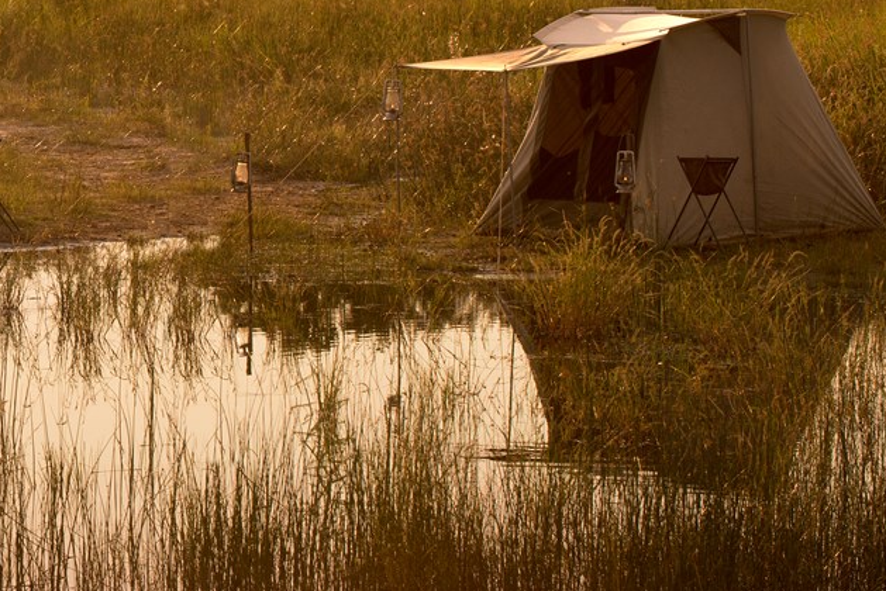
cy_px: -20
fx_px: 7189
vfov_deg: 4.7
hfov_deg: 7.0
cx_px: -245
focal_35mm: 292
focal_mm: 102
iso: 200
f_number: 8
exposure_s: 1/500
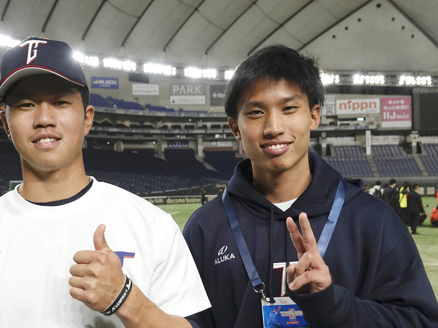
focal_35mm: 42
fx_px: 531
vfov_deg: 34.3
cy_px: 190
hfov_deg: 44.5
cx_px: 169
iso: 250
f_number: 2.8
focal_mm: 11.26
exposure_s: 1/250
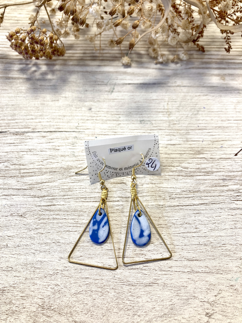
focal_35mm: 28
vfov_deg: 63.4
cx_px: 121
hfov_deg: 49.7
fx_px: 261
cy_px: 162
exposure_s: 1/50
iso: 50
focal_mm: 3.99
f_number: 1.8
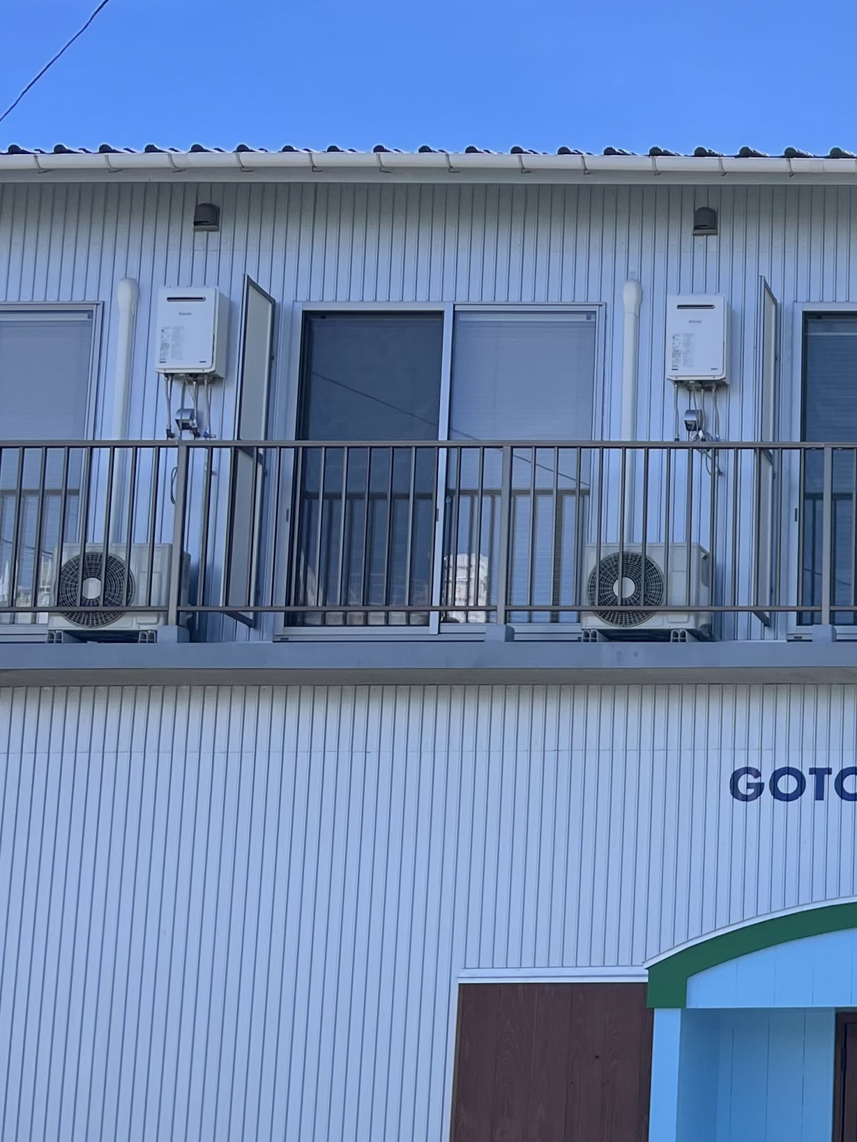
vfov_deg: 29.9
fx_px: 2112
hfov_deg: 20.2
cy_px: 820
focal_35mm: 64
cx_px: 1232
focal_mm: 4.2
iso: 32
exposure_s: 1/1887
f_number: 1.6
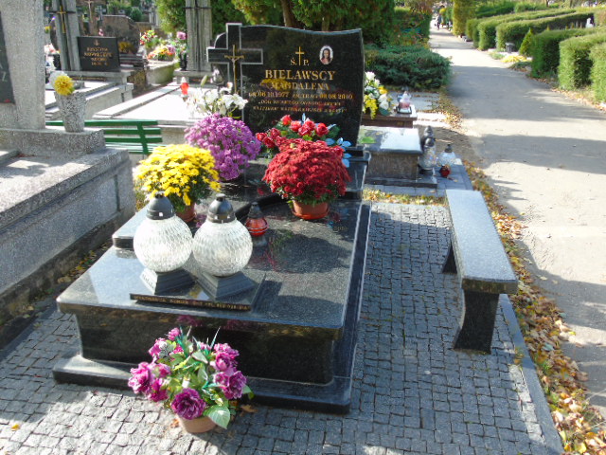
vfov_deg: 48.2
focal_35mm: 29
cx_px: 303
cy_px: 228
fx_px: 508
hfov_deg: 61.7
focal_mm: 5.2
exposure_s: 1/125
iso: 80
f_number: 3.6
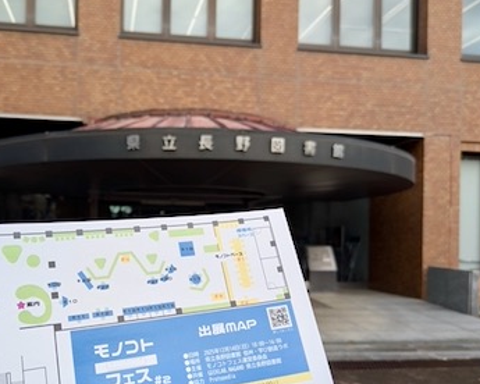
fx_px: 483
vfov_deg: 43.1
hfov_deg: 51.9
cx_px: 161
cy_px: 234
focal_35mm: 34
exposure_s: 1/1185
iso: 67
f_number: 1.89
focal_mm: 5.43
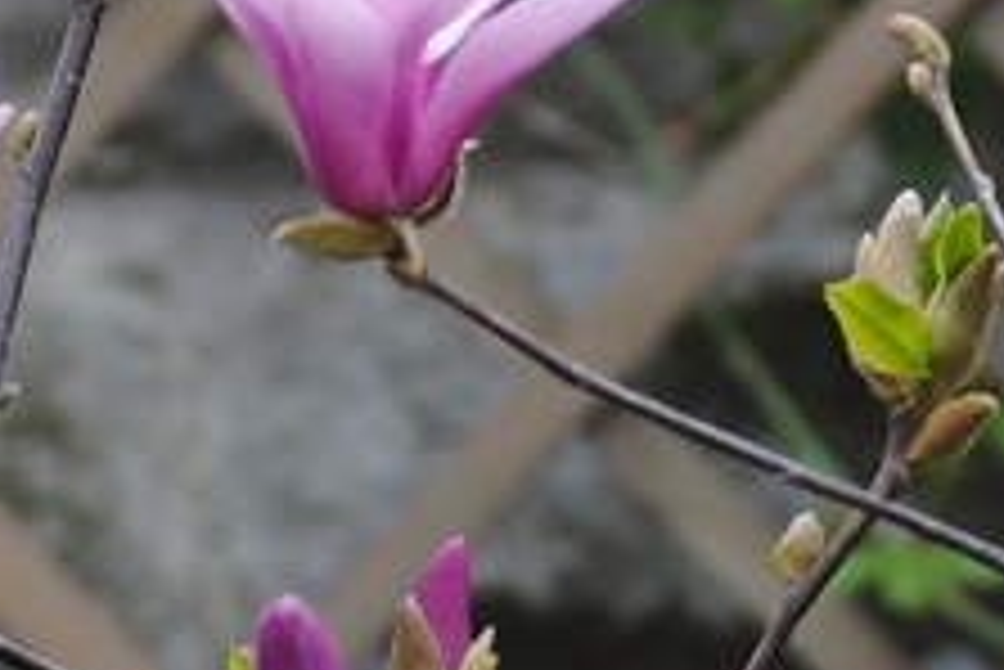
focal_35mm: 663
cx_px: 1238
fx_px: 18488
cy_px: -106
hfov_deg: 3.1
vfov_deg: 2.1
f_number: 6.3
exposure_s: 1/125
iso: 200
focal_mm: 145
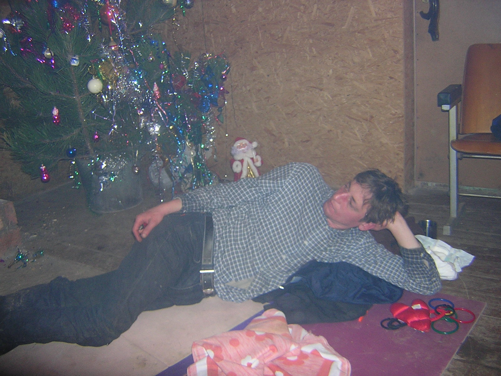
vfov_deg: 39.7
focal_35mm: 36
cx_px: 250
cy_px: 188
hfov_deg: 51.4
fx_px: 521
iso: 238
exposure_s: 1/60.1
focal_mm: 4.7
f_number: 2.6
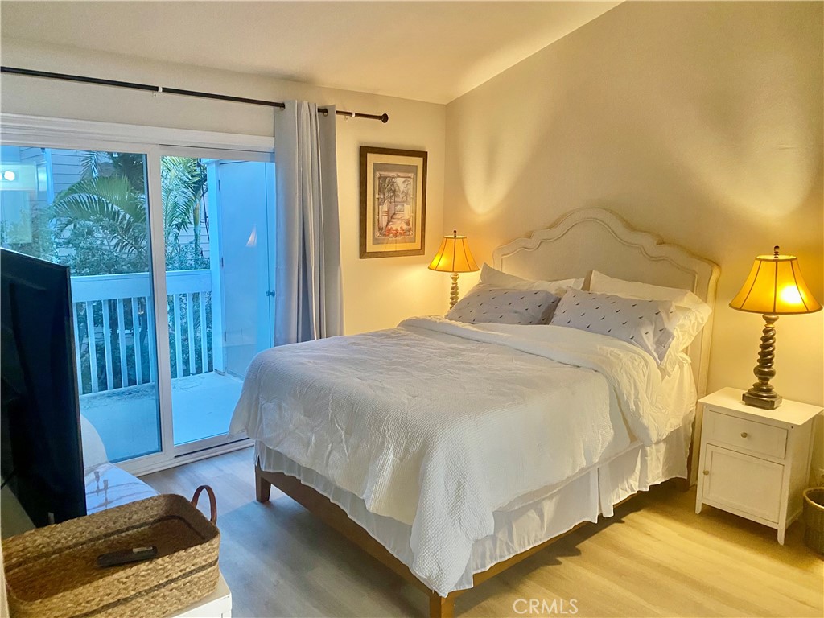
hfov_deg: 67.3
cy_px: 309
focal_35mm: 26
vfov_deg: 53.1
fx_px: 619
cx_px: 412
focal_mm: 4.25
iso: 320
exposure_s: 1/60
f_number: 1.8
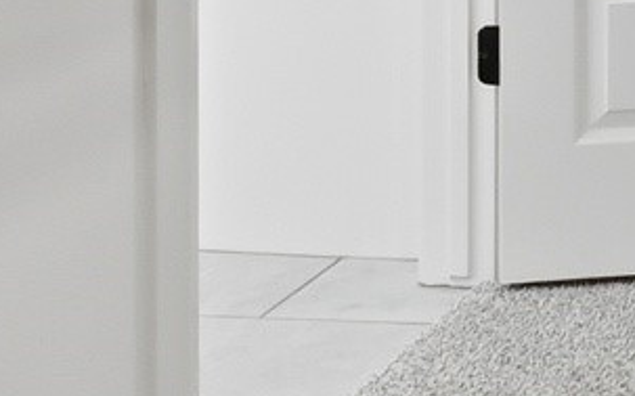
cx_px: 1172
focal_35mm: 96
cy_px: -435
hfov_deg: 17.3
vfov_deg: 11.9
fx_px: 1660
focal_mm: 10
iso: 250
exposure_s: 1/80
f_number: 9
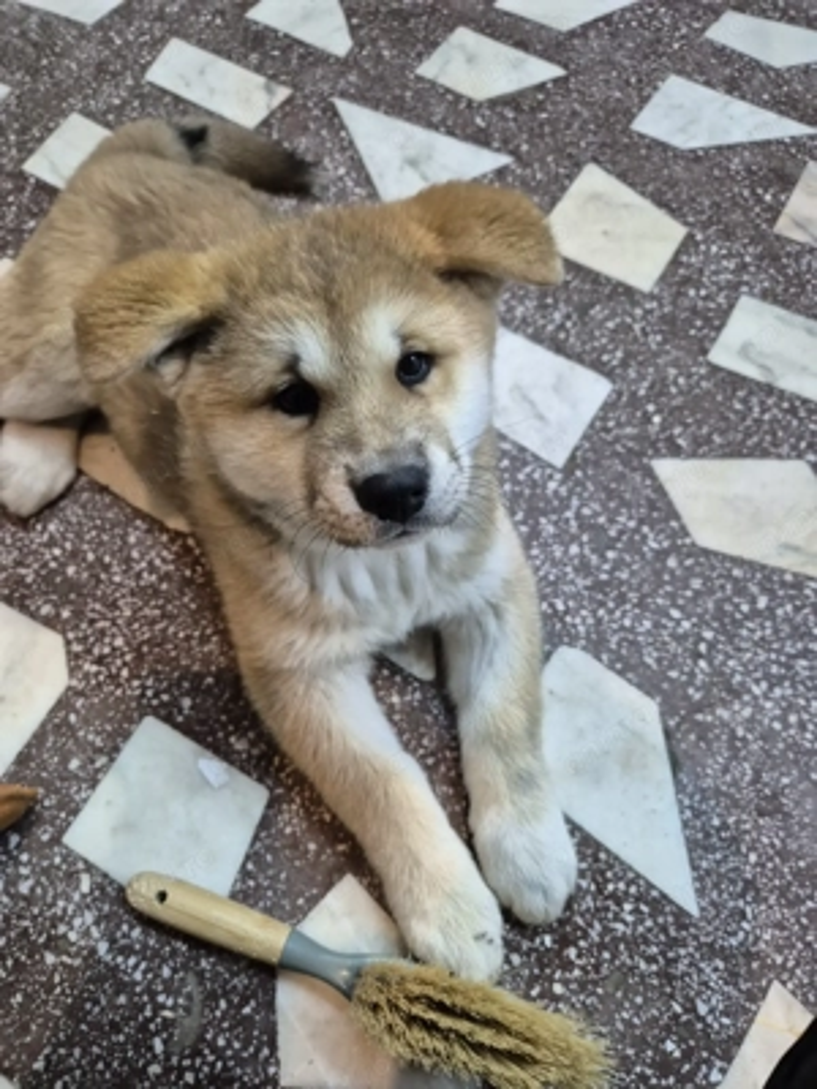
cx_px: 408
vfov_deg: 73.9
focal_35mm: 23
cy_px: 544
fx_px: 724
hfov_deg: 58.9
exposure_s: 1/100
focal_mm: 5.4
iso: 500
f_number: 1.8
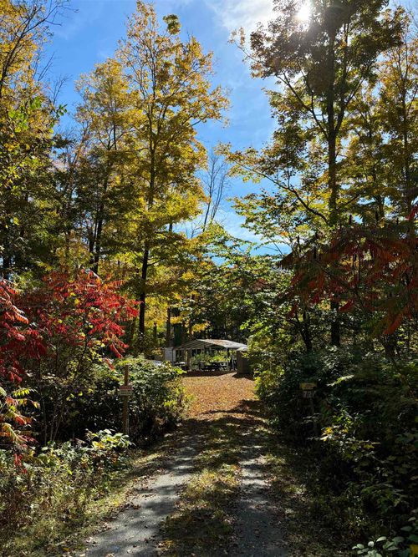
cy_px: 278
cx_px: 209
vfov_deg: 67.3
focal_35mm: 26
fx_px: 419
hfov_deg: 53.0
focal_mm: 5.96
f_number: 1.6
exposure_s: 1/1845
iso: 50
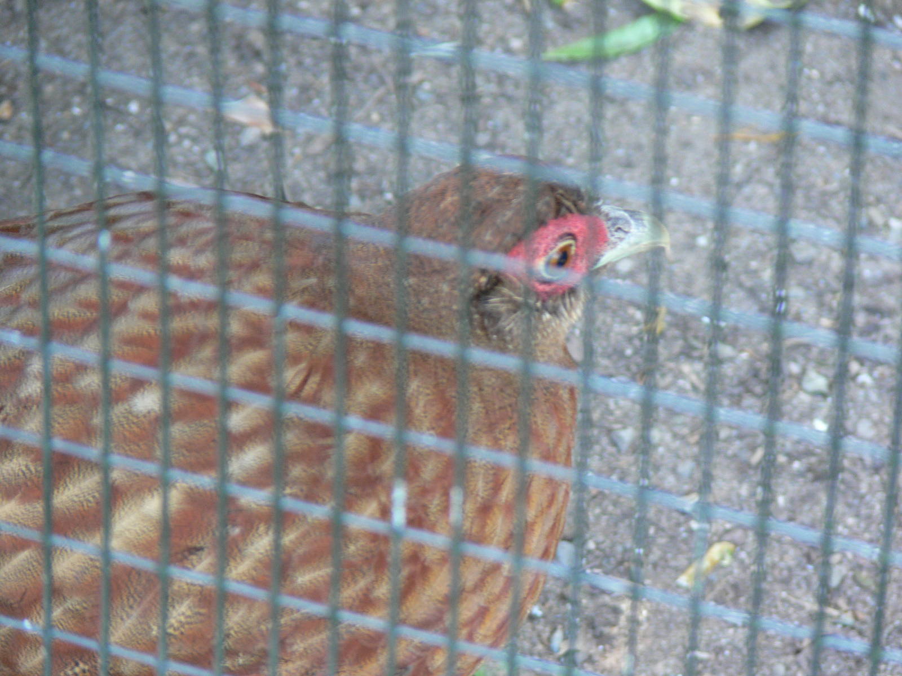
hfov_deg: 7.2
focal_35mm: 274
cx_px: 451
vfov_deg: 5.4
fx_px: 7140
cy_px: 338
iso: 125
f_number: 3.6
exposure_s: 1/30
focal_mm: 58
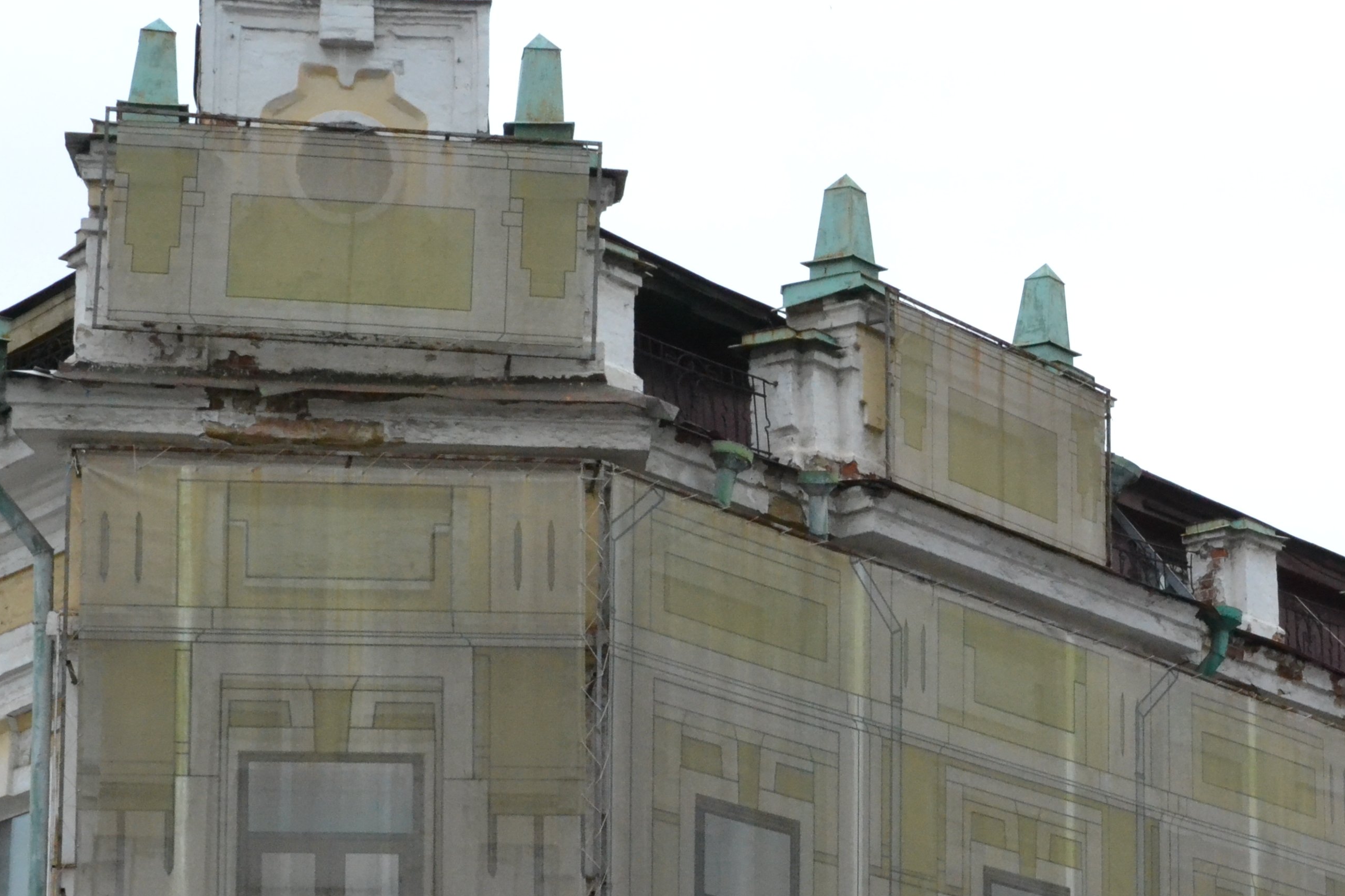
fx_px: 4408
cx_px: 991
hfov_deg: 17.3
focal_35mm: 118
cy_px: 656
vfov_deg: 11.6
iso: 3200
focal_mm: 44
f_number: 16
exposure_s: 1/1600
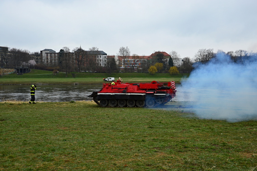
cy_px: 86
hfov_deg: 41.1
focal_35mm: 48
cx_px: 128
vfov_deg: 28.0
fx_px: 342
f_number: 5.6
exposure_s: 1/125
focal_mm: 32
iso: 100
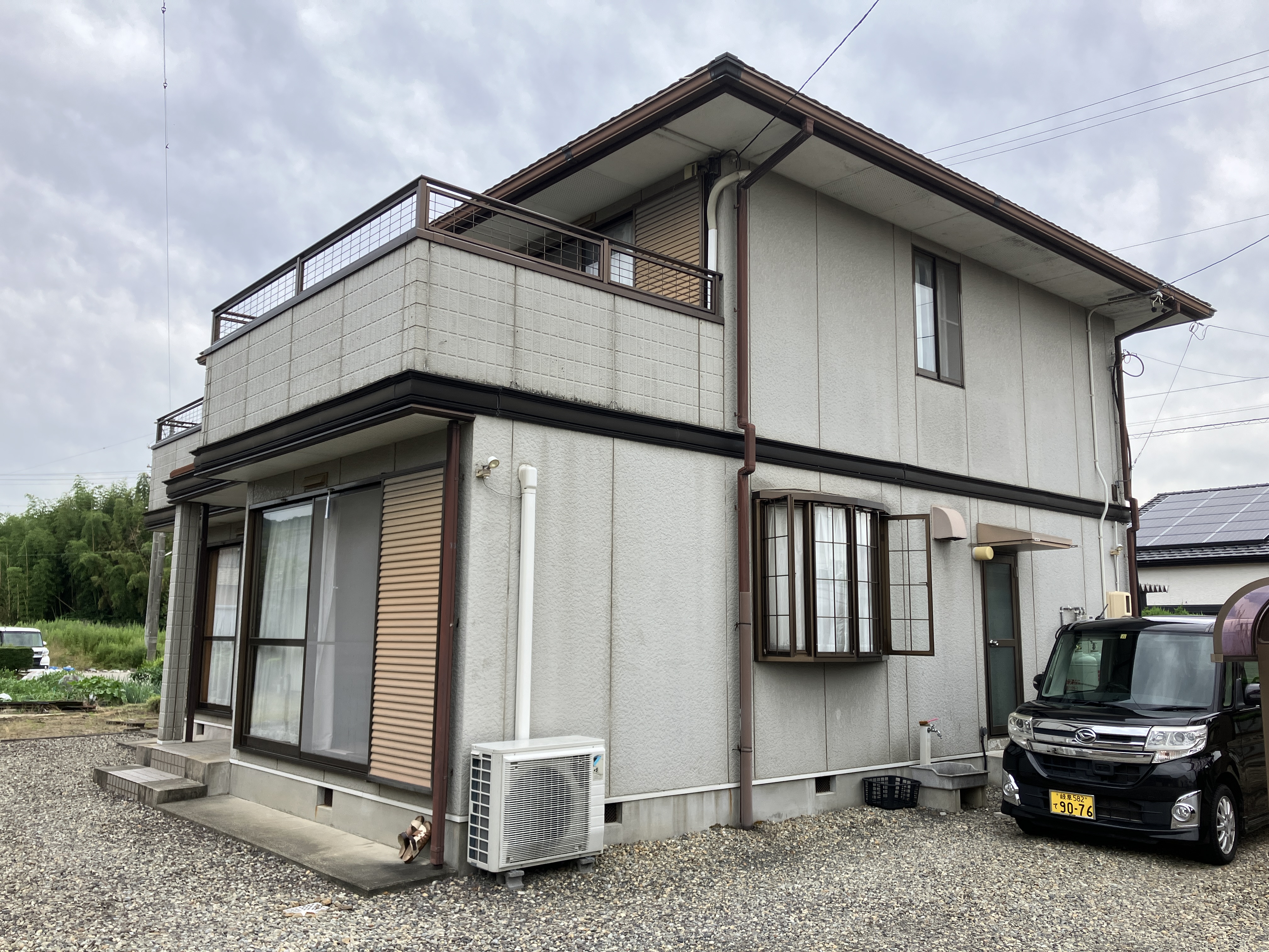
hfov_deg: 63.4
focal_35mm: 28
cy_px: 476
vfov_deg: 49.7
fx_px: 1026
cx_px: 634
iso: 32
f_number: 1.8
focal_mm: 3.99
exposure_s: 1/501
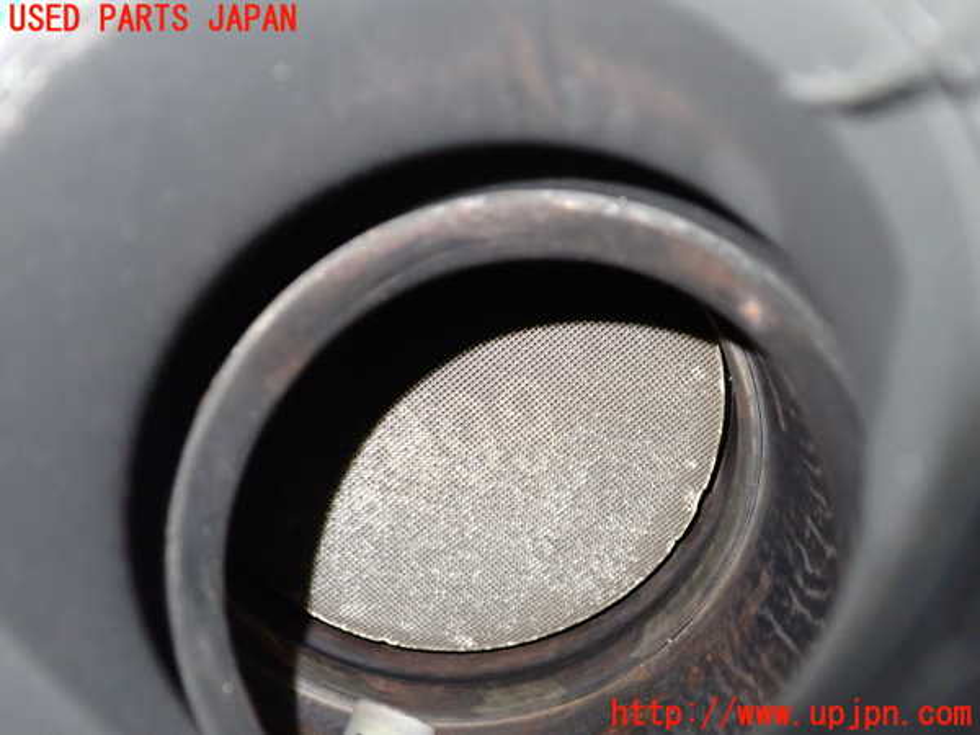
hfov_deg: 60.0
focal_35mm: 30
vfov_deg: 46.8
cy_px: 368
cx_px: 490
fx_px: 849
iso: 800
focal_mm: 5.4
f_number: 2.3
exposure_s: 1/30
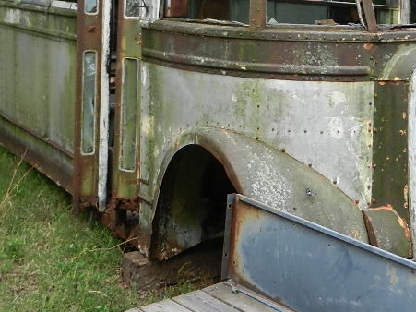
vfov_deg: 18.9
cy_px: -19
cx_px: 296
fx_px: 901
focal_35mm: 75
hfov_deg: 25.8
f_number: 3.8
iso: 160
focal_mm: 5.9
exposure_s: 1/40
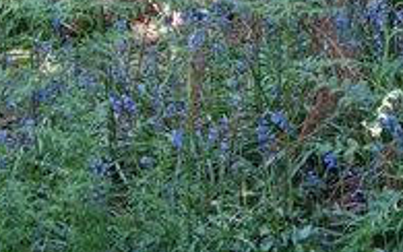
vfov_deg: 6.5
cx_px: 329
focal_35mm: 200
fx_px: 2197
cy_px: 2
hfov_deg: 10.4
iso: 125
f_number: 1.8
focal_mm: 10.4
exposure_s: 1/80
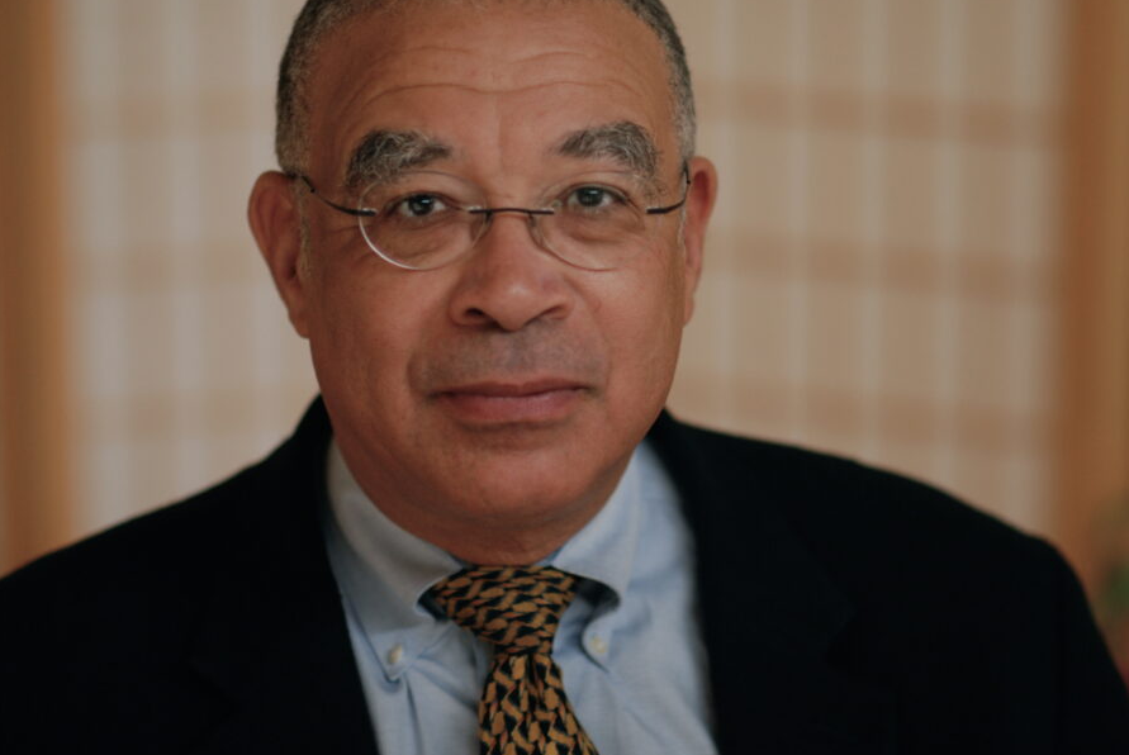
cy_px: 346
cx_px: 645
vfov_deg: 9.4
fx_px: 4601
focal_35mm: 147
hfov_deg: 14.0
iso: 320
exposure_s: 1/200
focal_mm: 85
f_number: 1.4
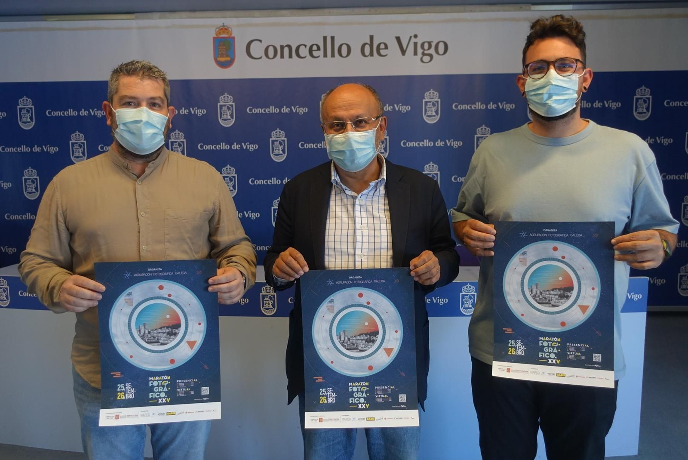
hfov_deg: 58.7
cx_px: 344
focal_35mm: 32
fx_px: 612
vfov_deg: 41.2
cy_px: 230
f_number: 2.8
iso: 250
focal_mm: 11.69
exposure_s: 1/80
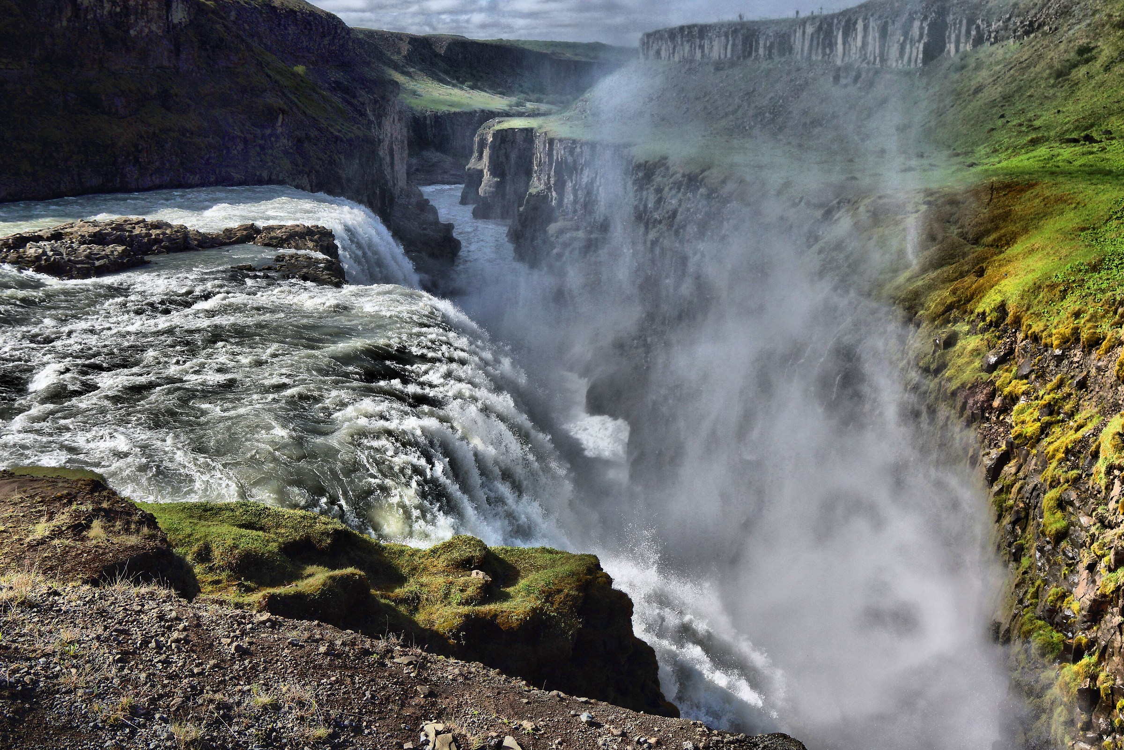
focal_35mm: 34
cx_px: 562
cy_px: 375
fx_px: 1061
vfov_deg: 38.9
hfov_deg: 55.8
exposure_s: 1/500
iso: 100
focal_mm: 23
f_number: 8
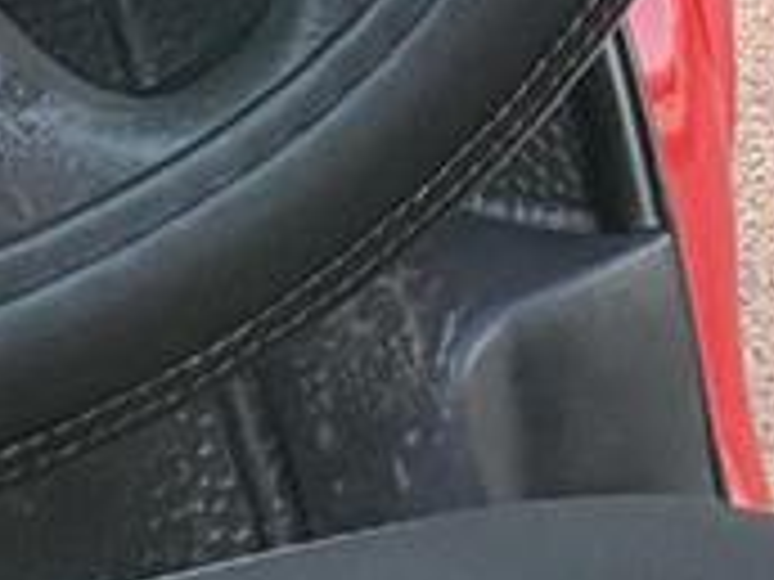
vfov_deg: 13.5
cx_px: 54
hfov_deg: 25.7
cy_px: -881
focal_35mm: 73
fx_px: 1632
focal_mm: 2.22
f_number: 2.2
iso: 200
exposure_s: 1/97
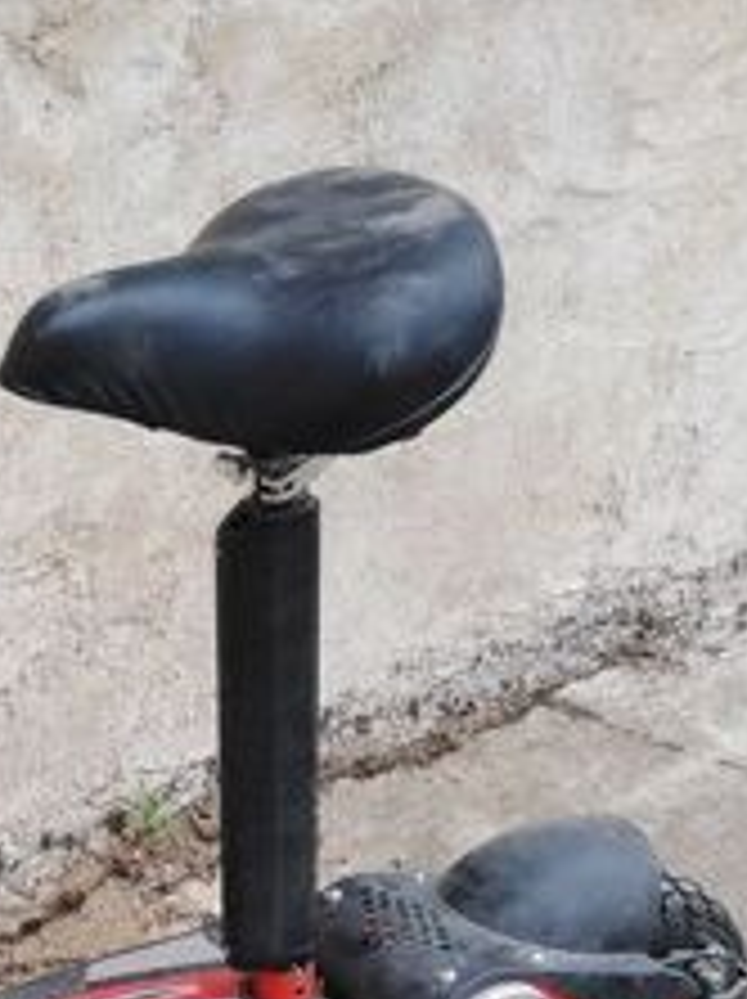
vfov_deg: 24.6
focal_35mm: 75
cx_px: -216
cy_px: 1035
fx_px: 2162
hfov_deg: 18.3
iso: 100
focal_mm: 3.46
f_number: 2.2
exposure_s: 1/225
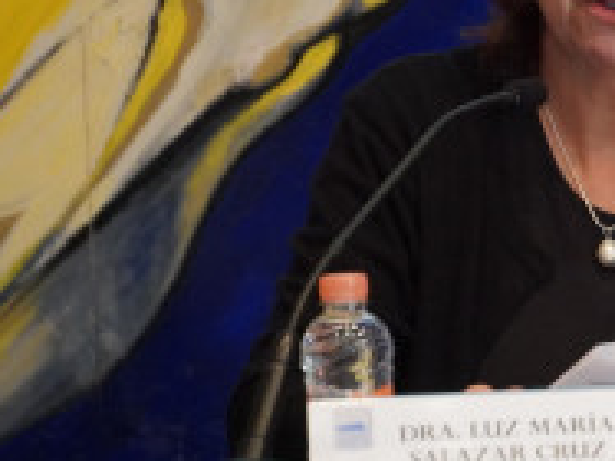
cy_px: 142
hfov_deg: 3.3
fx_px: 10656
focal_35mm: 600
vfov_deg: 2.5
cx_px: 622
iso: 6400
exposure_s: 1/60
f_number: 6.3
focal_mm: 173
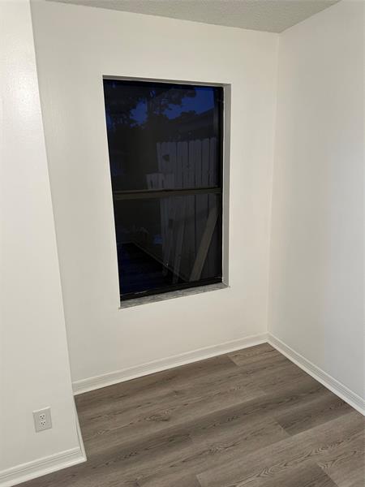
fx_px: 337
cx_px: 182
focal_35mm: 24
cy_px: 244
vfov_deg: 71.6
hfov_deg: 56.8
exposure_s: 1/60
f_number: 1.78
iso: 160
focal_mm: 6.86
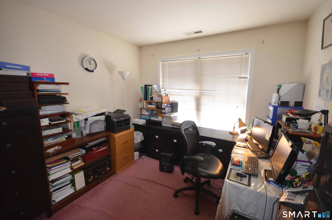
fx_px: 138
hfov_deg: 100.5
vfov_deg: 77.1
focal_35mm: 15
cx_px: 166
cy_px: 110
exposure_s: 1/60
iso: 450
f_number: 4
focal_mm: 10
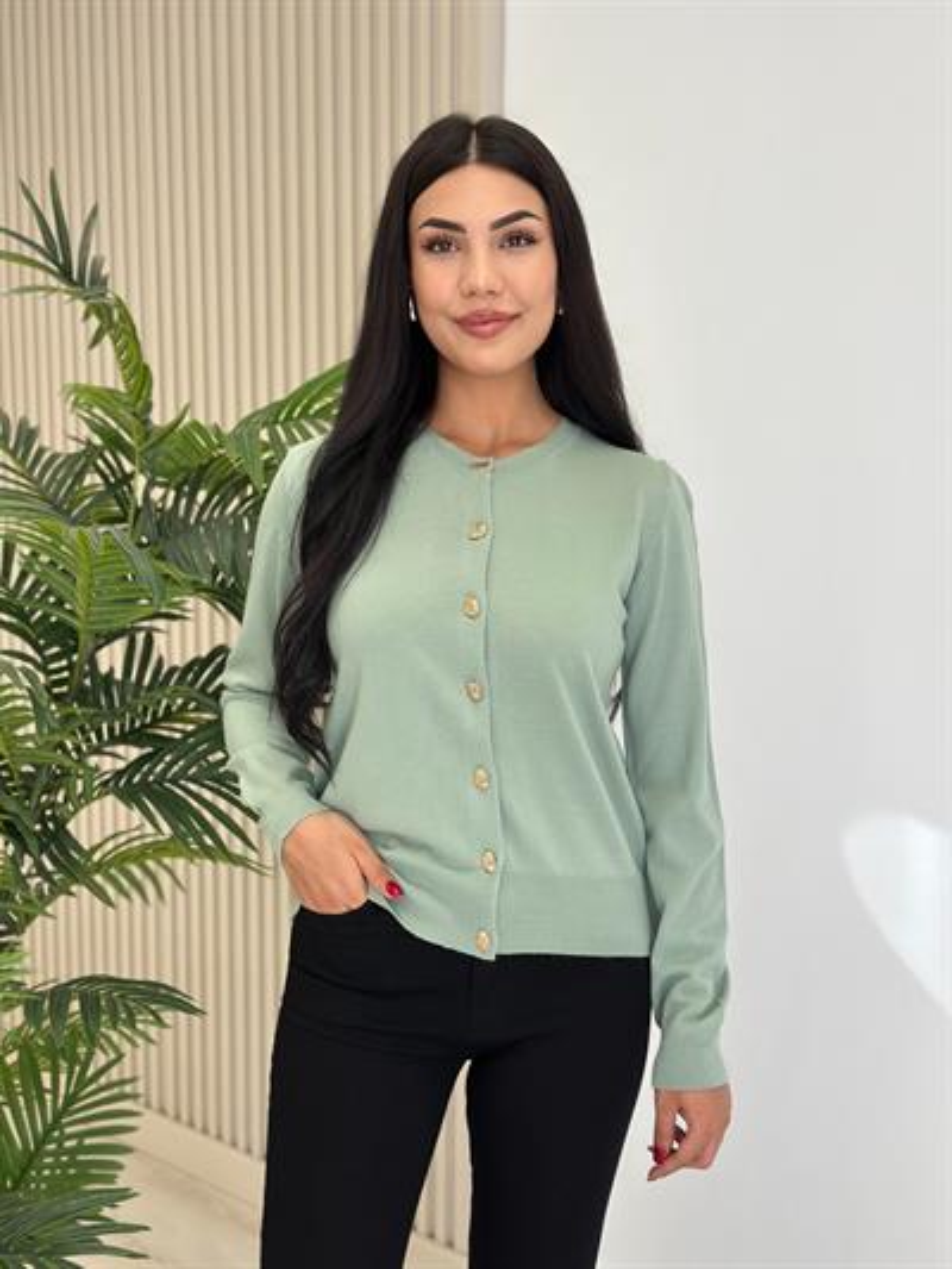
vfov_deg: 39.6
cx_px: 476
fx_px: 1759
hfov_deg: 30.3
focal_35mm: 48
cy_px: 634
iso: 80
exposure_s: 1/396
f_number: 1.78
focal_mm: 6.86
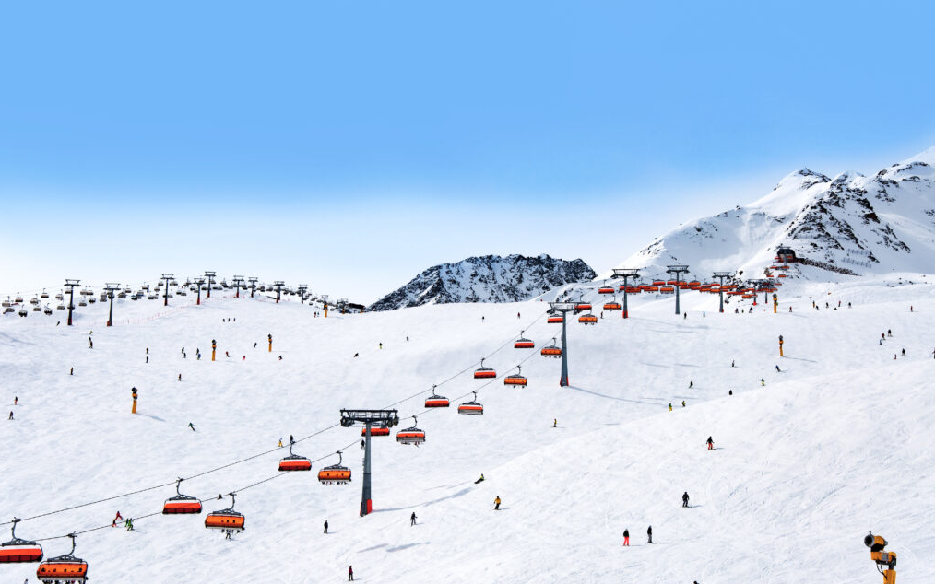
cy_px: 298
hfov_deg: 27.8
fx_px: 1886
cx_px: 469
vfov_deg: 17.6
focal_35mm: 74
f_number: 18
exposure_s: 1/320
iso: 200
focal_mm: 48
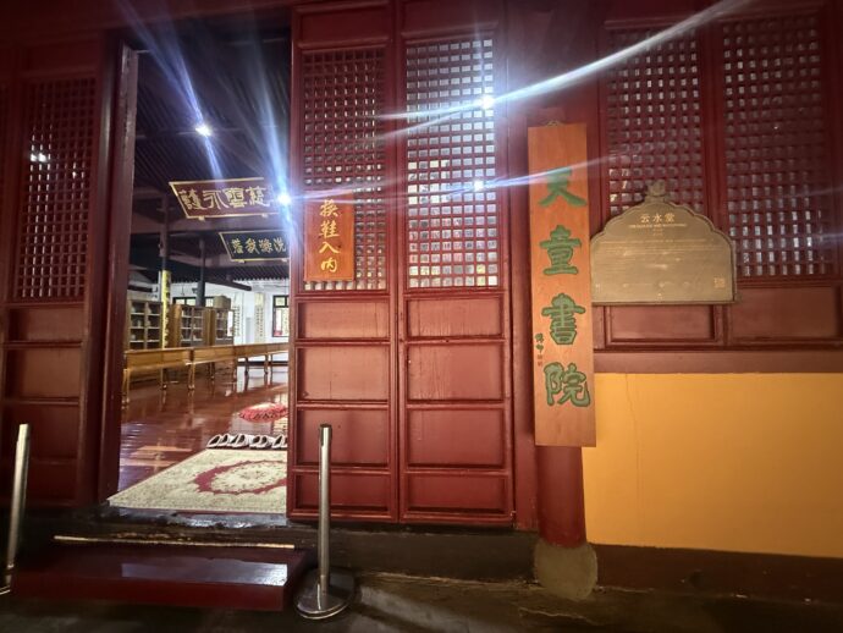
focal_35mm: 14
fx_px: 341
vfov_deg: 85.7
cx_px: 422
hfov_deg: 102.0
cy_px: 316
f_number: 2.2
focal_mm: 2.22
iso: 1000
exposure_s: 1/33
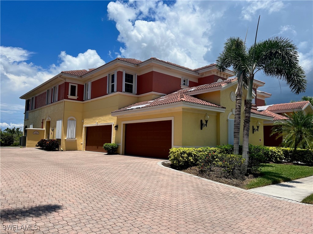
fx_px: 235
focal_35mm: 26
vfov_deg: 53.1
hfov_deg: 67.3
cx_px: 156
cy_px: 117
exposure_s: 1/5556
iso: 50
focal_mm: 5.1
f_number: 1.6
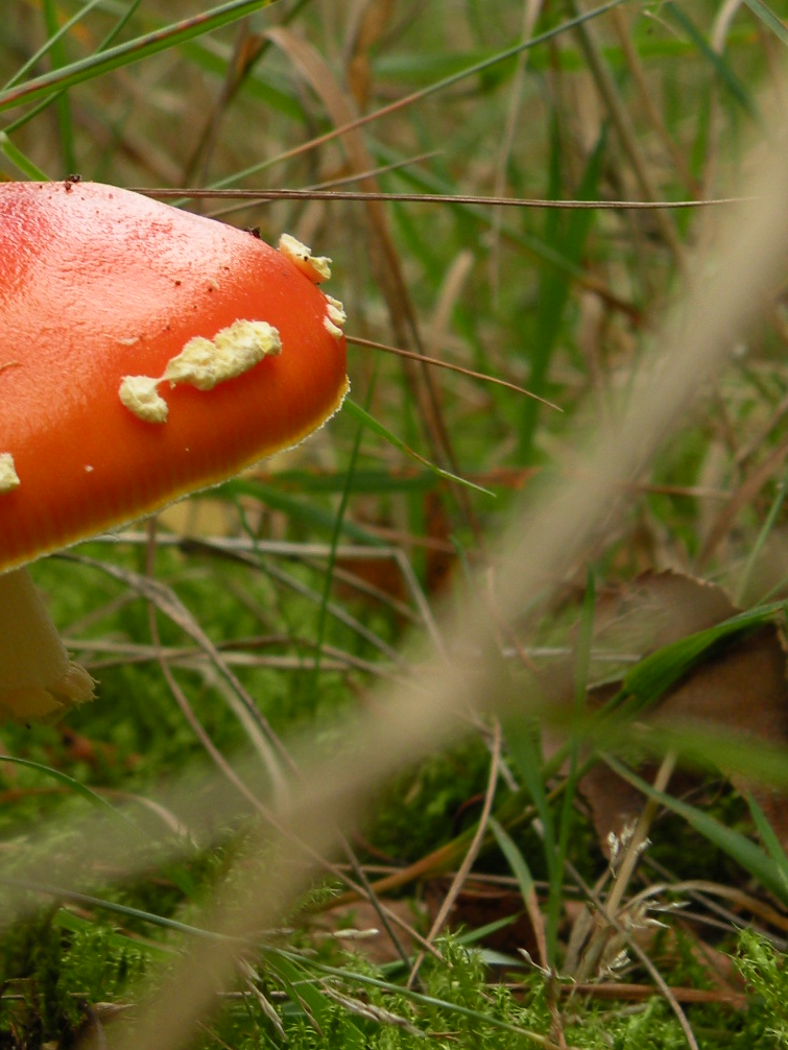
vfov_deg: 17.2
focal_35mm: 114
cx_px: -5
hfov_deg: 12.8
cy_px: 413
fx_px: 3459
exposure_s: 1/102
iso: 64
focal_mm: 9.8
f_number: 4
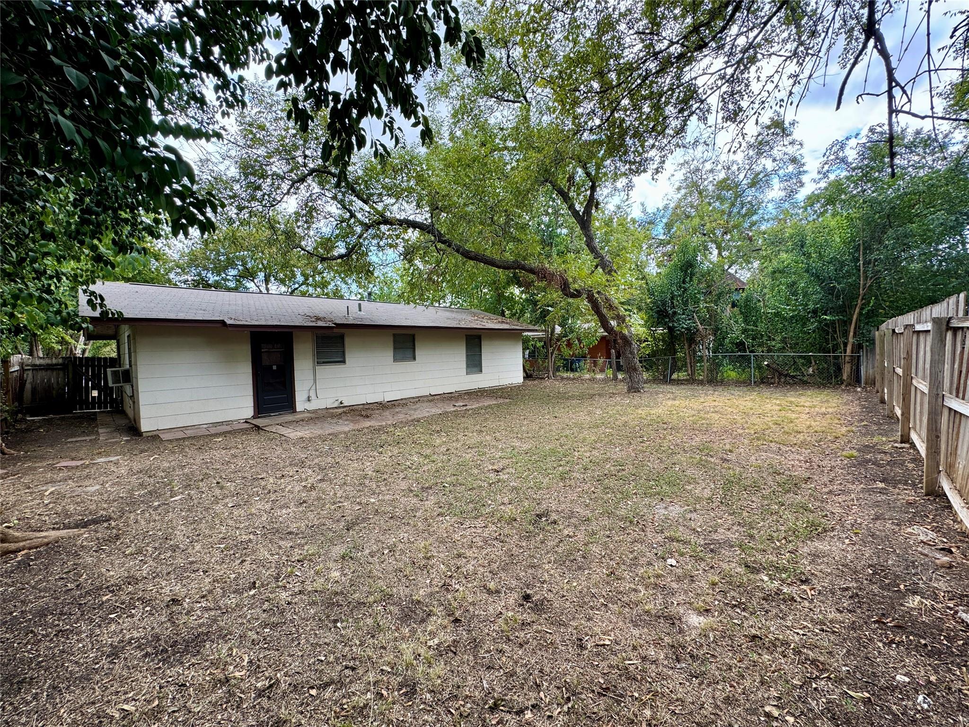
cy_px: 364
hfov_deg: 102.1
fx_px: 392
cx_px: 484
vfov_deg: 85.7
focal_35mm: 14
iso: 40
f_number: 2.2
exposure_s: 1/182
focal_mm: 2.22
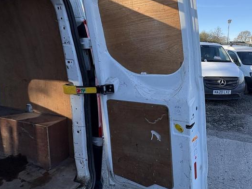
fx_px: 175
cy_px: 68
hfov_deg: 68.7
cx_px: 176
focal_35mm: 24
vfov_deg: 56.0
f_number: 2.2
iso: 50
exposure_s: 1/596
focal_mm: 2.22
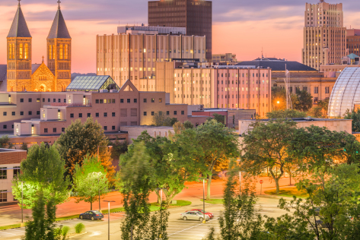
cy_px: 89
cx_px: 196
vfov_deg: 12.6
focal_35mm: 109
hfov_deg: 18.7
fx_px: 1091
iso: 64
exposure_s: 30
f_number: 8
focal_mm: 86
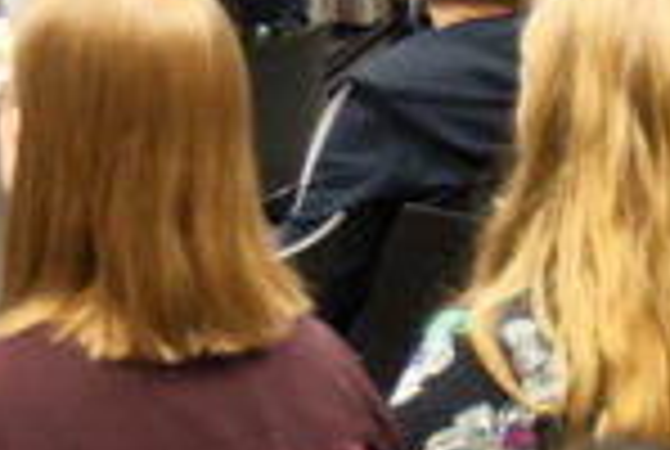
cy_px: 36
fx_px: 3058
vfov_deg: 8.4
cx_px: 1124
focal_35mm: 164
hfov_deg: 11.7
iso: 640
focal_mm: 22.7
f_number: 2.8
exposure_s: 1/30
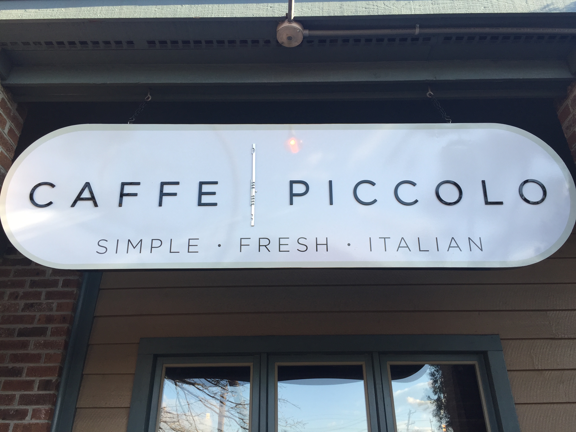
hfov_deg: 61.7
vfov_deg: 48.2
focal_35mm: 29
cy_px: 216
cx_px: 288
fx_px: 483
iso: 32
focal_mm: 4.15
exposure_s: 1/231
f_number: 2.2
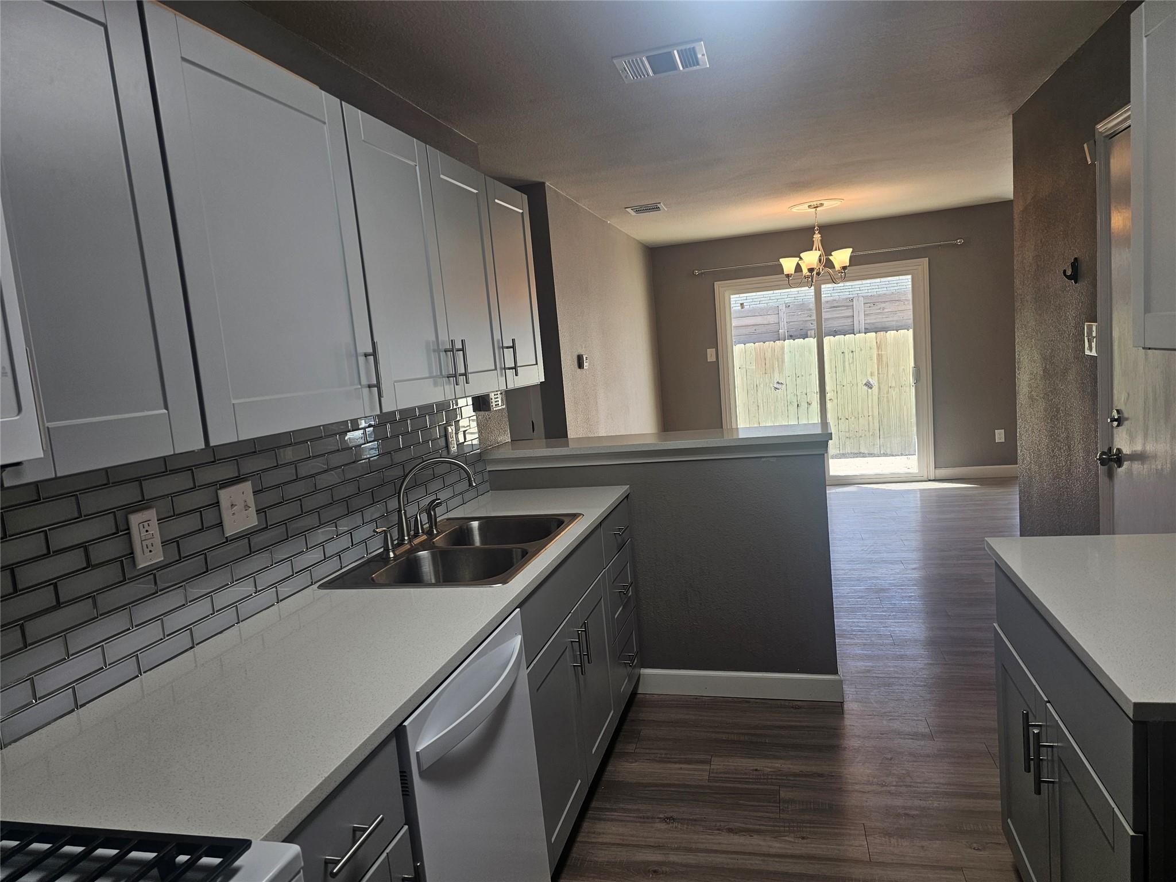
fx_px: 781
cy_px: 441
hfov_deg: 73.9
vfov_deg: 58.9
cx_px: 588
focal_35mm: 23
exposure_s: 1/120
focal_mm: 6.3
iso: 64
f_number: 1.7
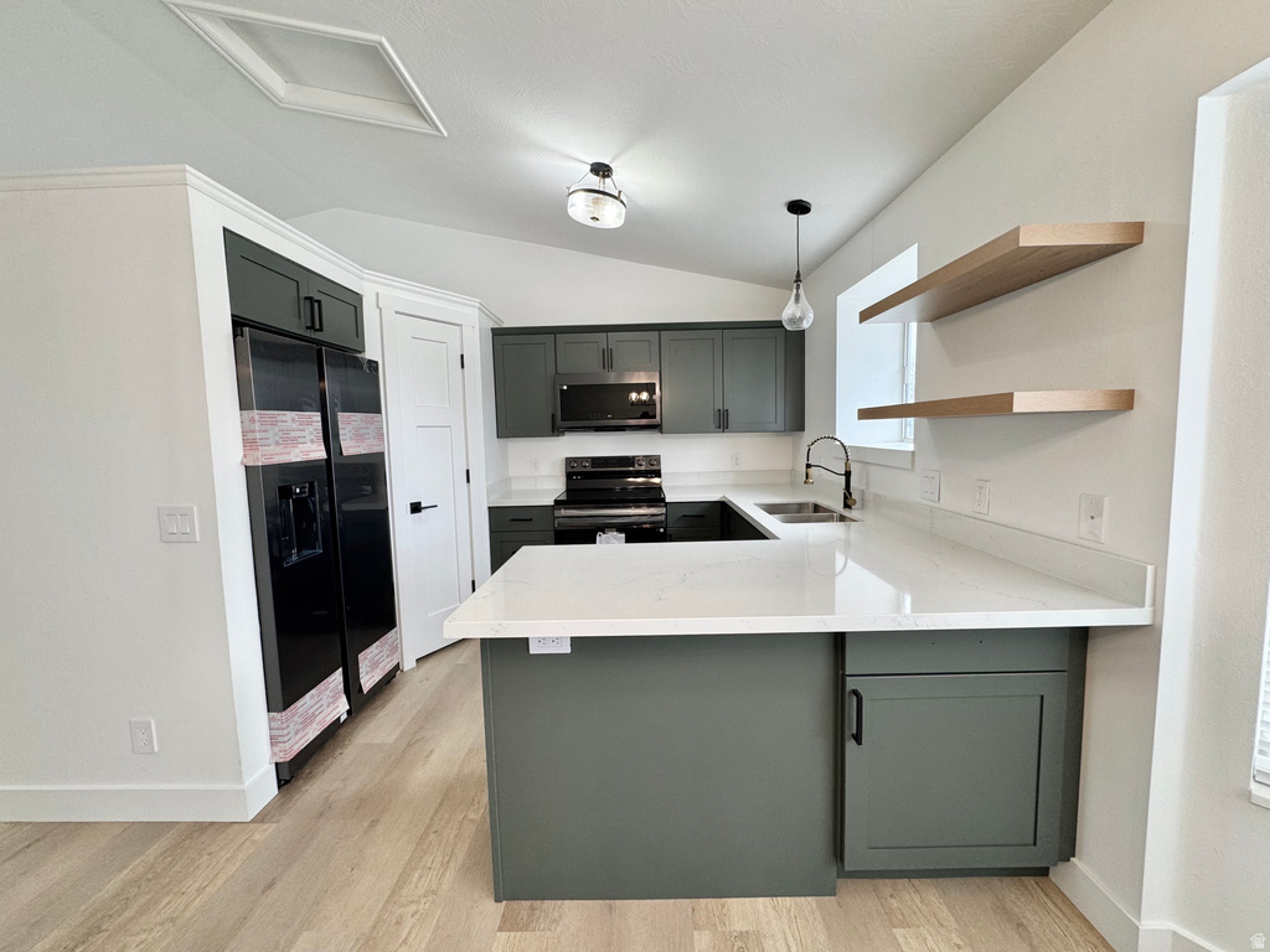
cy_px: 476
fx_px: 514
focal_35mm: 14
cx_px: 635
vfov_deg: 85.7
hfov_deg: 102.1
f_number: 2.2
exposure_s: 1/120
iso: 125
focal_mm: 2.22
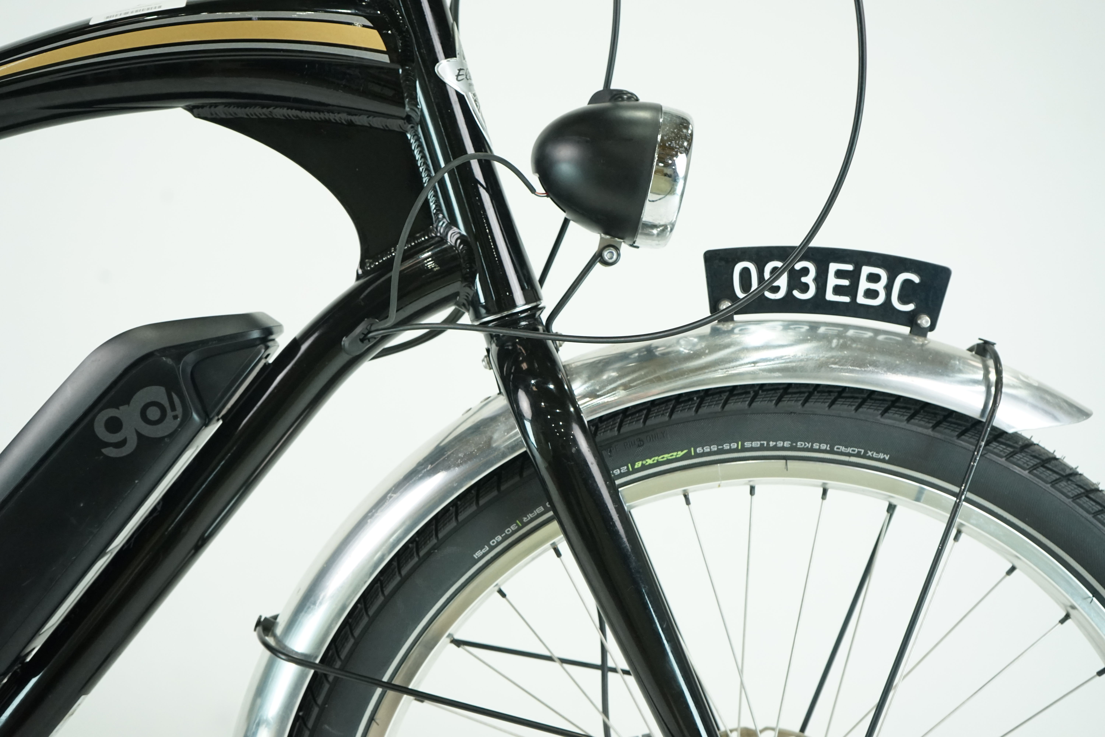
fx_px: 1197
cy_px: 368
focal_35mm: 39
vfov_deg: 34.2
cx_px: 552
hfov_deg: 49.6
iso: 2500
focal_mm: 39
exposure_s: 1/200
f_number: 5.6
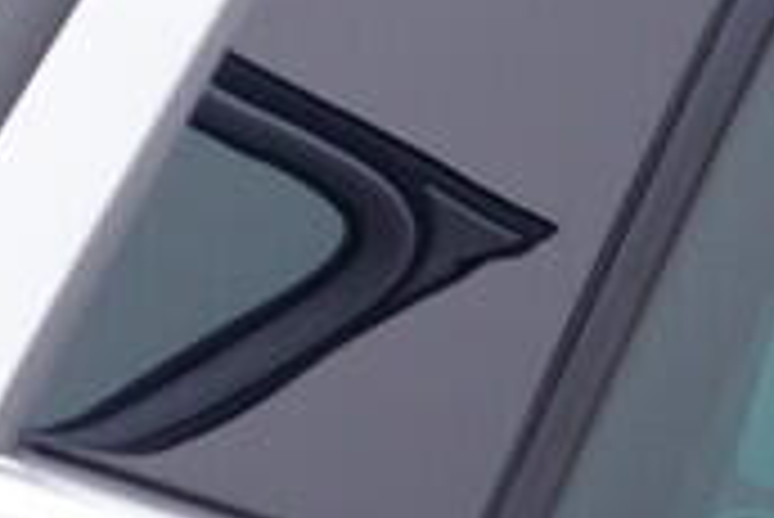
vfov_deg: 6.4
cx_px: -1314
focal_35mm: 214
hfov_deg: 8.5
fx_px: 4605
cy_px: 439
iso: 125
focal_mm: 24
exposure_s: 1/50
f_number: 3.2
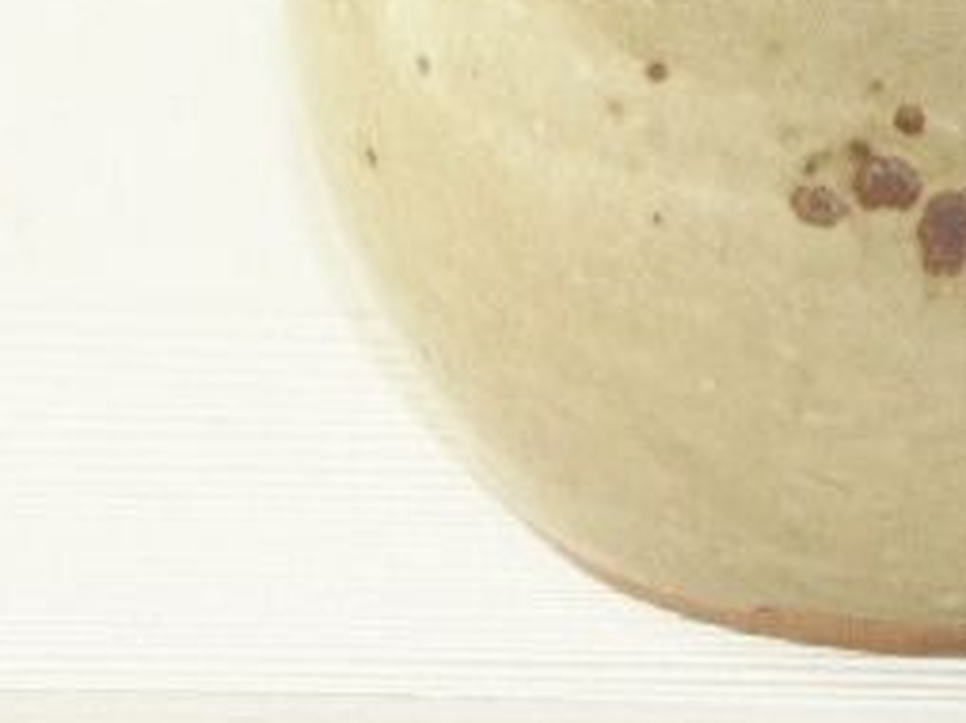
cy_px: -148
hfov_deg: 7.3
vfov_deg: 5.5
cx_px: 1111
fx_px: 7528
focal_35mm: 270
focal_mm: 26.53
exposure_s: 1/100
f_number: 9
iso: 200
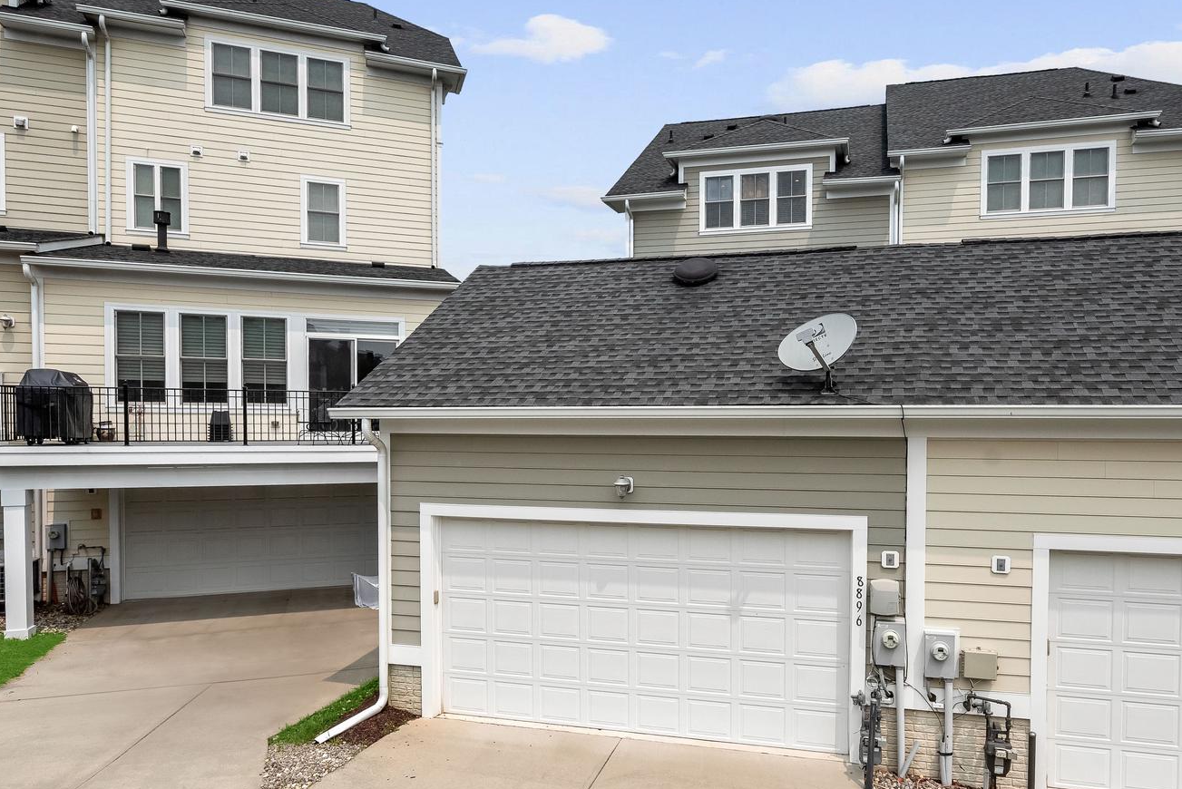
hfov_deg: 78.2
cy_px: 455
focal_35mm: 22
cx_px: 663
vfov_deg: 57.0
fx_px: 723
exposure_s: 1/2500
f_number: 8
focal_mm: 14
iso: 400
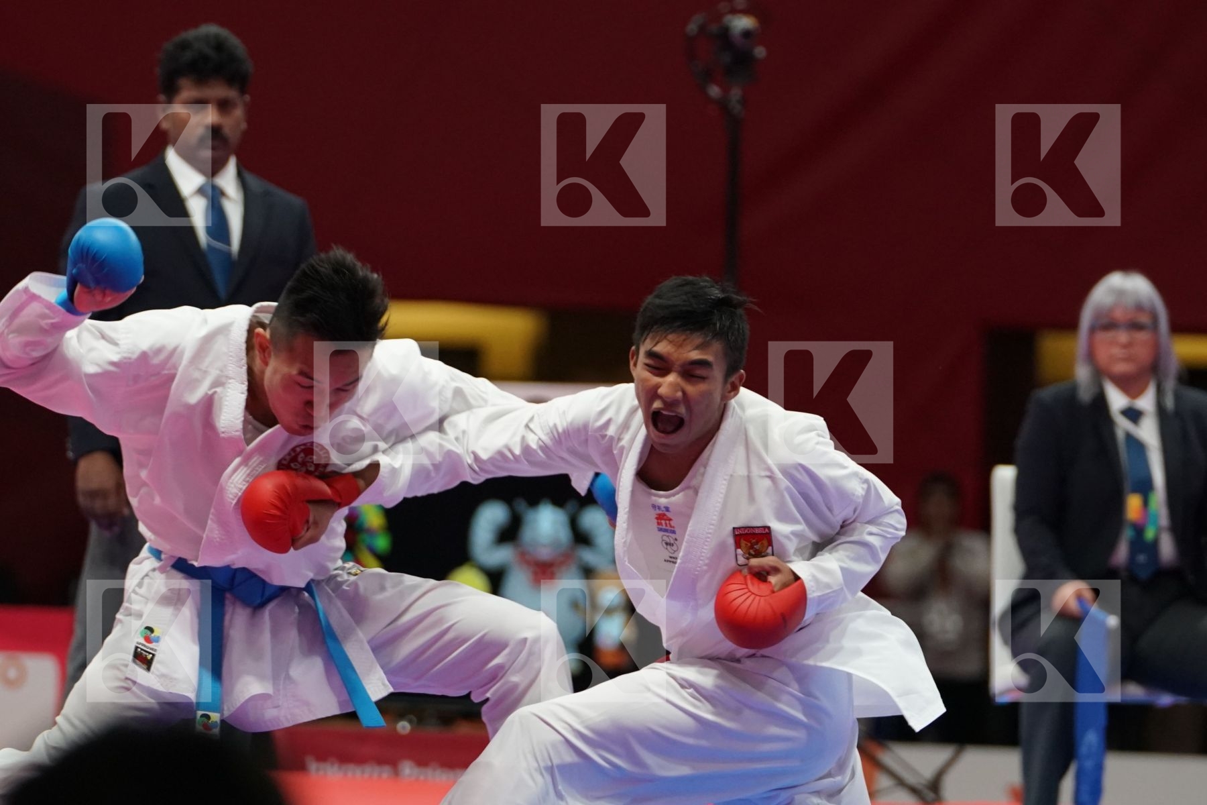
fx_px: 9655
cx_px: 604
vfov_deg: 4.8
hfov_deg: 7.2
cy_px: 402
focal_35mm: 288
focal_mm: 192
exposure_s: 1/1000
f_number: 4
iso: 3200
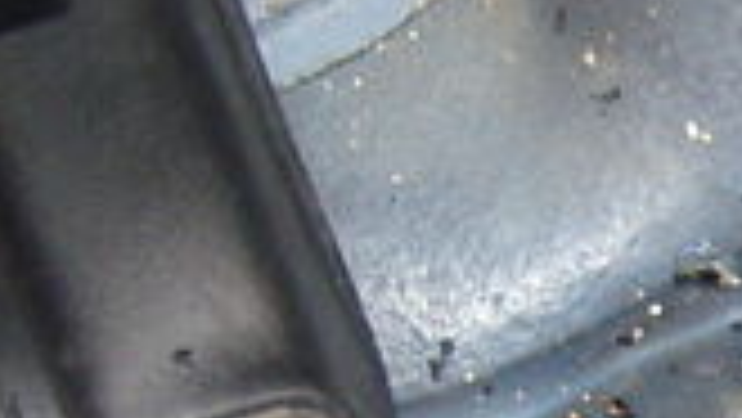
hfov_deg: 12.0
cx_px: 1435
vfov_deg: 7.5
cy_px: 566
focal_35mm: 161
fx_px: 3169
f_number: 2.6
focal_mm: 5.8
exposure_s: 1/60
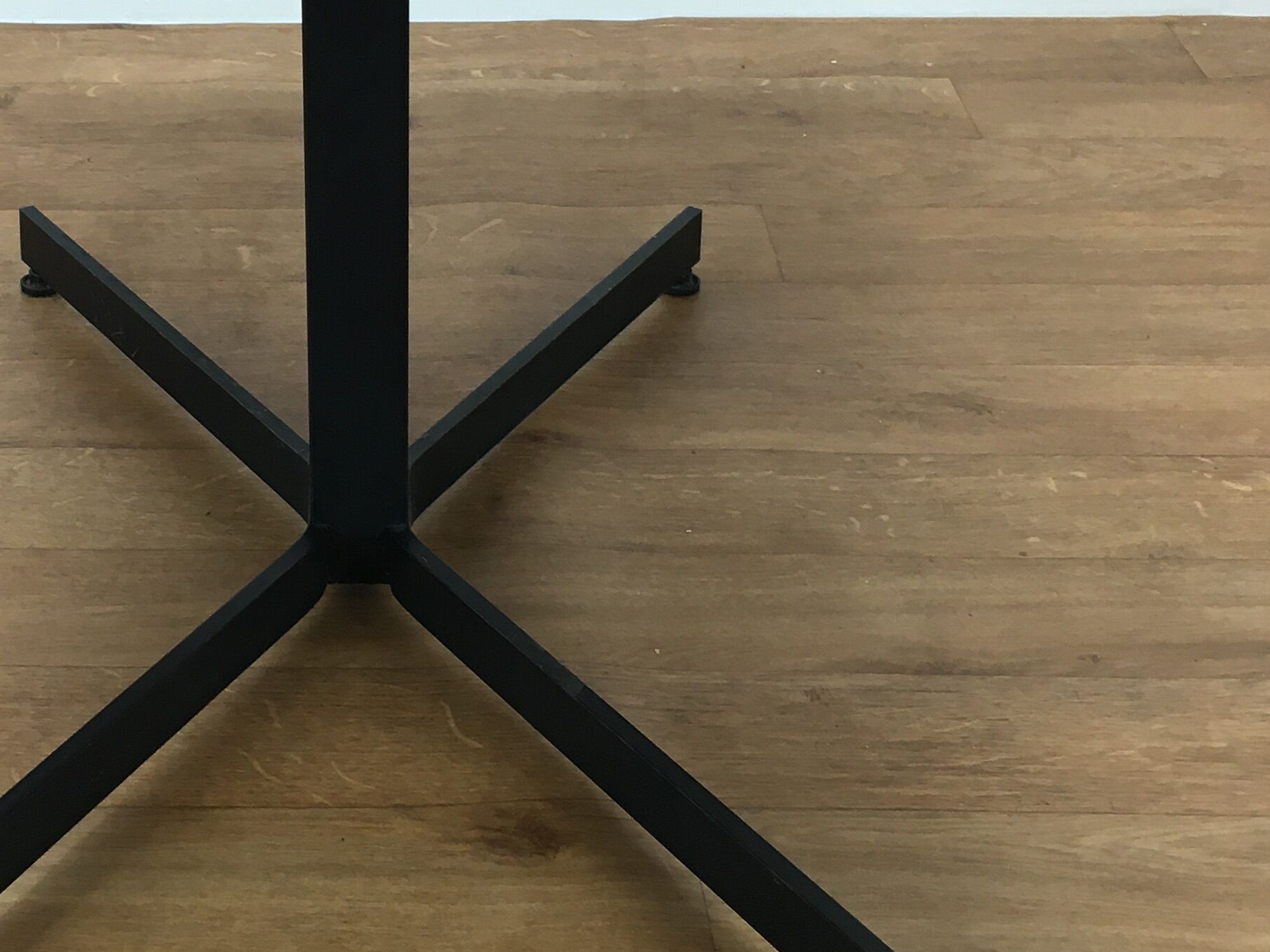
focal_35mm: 65
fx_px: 2385
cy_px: 243
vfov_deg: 22.4
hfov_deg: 29.3
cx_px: 303
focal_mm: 4.15
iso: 25
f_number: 2.2
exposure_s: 1/33
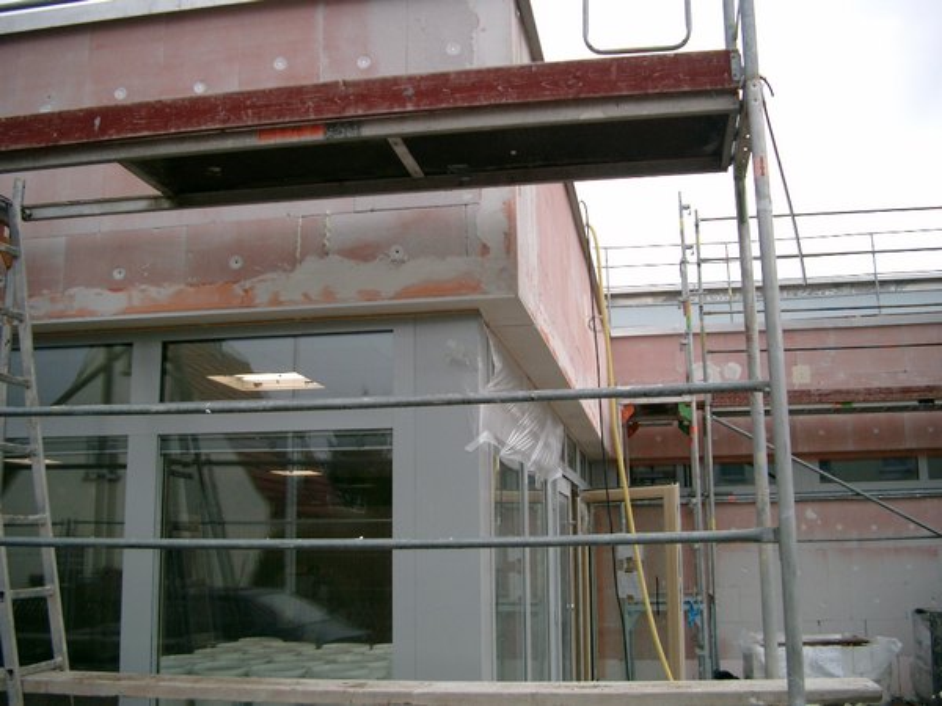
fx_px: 1007
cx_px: 471
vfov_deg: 38.7
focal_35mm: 37
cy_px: 353
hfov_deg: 50.1
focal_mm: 7.6
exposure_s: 1/1000
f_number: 2.6
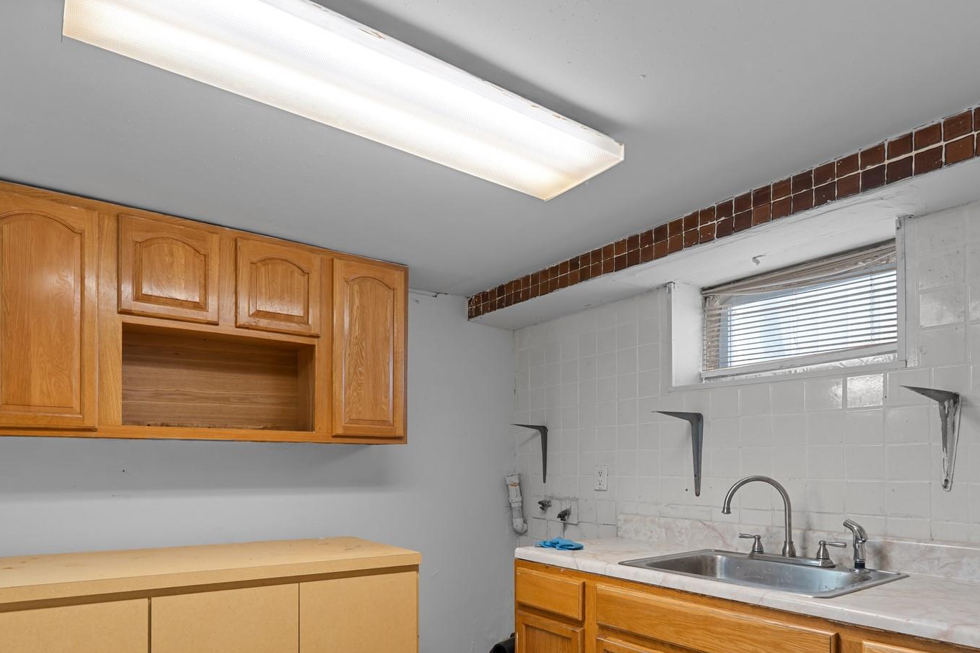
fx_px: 572
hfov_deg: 80.8
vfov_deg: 57.8
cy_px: 449
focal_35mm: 21
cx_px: 427
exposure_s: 1.6
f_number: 10
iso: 200
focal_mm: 14
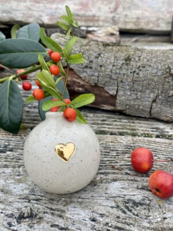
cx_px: 86
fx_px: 173
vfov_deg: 67.3
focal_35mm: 26
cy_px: 116
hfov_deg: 53.1
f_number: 1.8
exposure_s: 1/497
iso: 32
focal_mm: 4.25
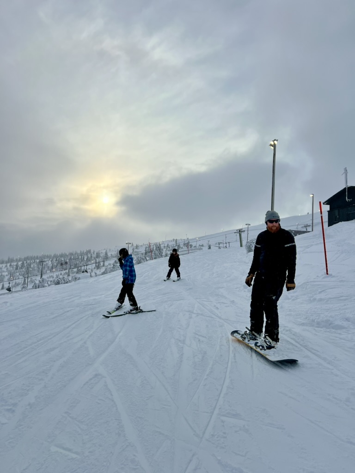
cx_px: 178
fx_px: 356
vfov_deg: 67.3
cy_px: 236
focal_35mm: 26
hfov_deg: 53.1
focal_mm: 5.7
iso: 50
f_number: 1.5
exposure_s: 1/7463
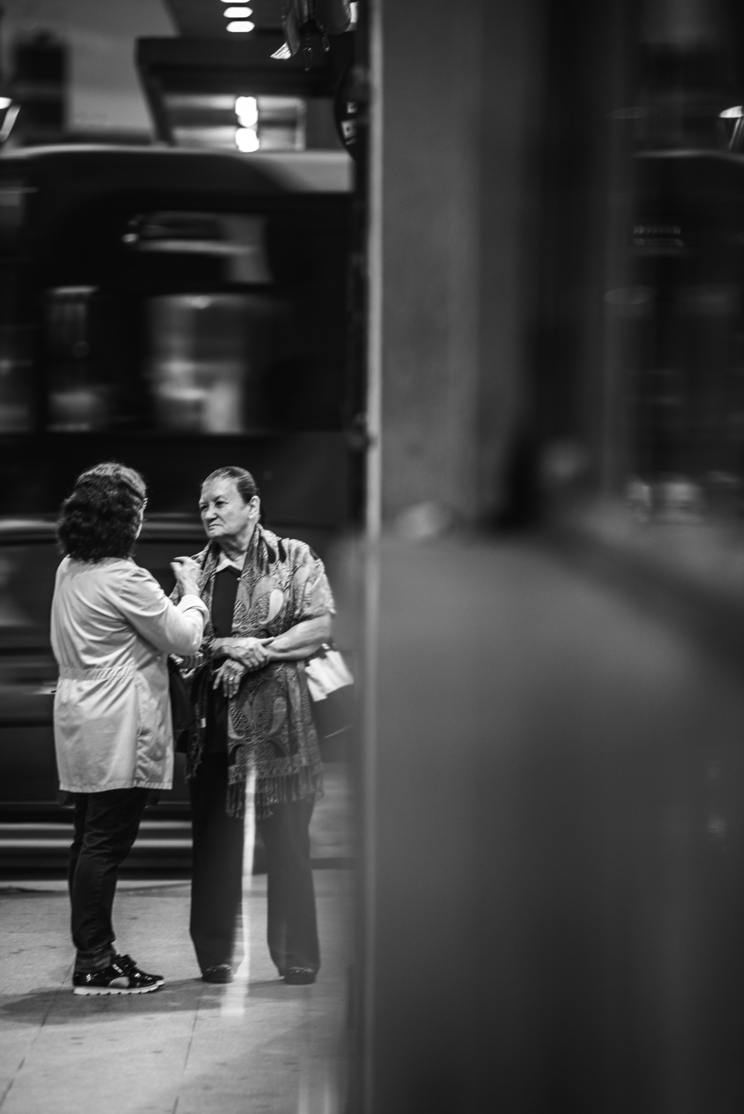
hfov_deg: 6.9
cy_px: 557
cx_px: 372
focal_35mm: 200
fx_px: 6194
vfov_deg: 10.3
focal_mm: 200
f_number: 2.8
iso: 1000
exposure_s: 1/40
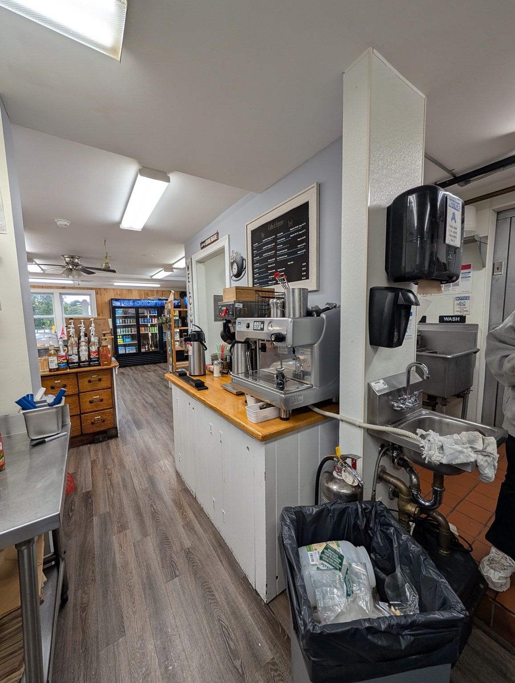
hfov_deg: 94.7
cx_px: 258
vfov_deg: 110.4
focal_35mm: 12
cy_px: 342
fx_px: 237
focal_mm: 2.02
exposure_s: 1/120
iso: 74
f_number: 1.7
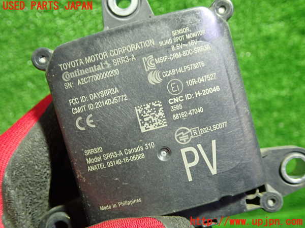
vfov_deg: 46.8
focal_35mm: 30
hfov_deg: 60.0
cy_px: 114
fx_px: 264
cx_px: 152
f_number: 2.3
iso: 500
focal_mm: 5.4
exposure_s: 1/30
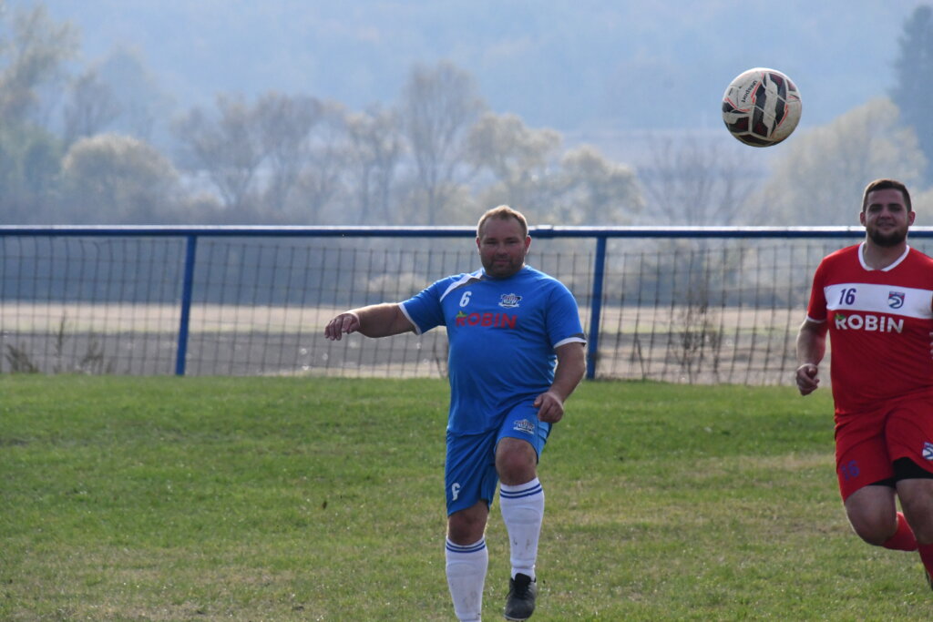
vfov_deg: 3.7
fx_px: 9719
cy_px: 311
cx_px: 466
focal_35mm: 375
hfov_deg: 5.5
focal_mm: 250
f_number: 10
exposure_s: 1/6400
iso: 3200
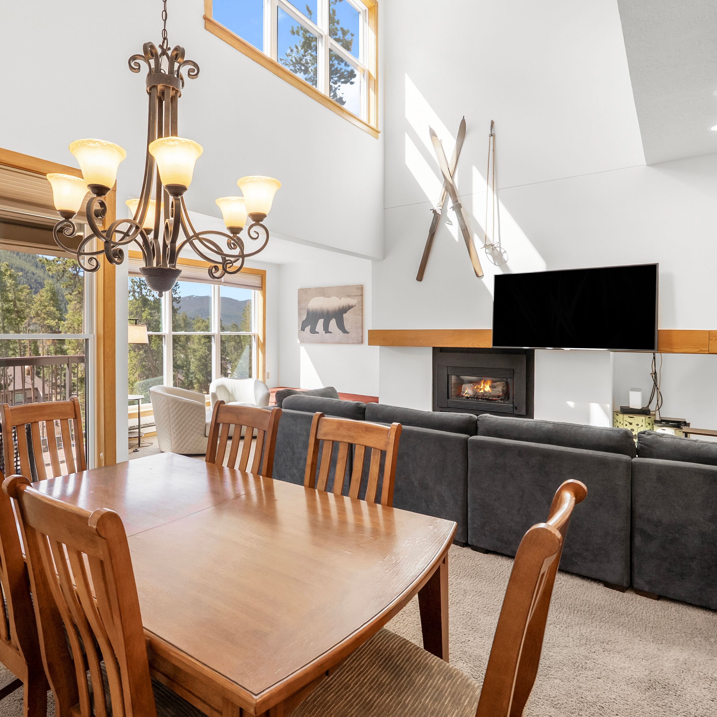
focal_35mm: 21
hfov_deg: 70.7
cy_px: 348
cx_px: 260
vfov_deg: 72.1
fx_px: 492
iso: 640
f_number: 6.3
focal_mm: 16
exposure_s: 1/160
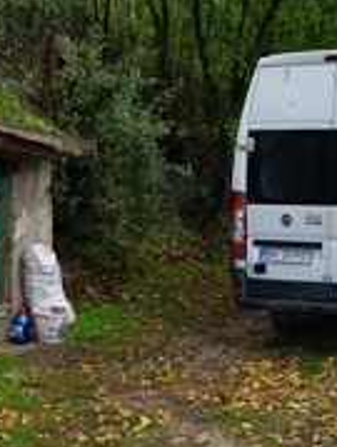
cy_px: 375
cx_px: 337
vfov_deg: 35.8
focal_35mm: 51
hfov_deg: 27.1
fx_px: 660
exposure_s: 1/120
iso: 64
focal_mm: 6.14
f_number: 1.6
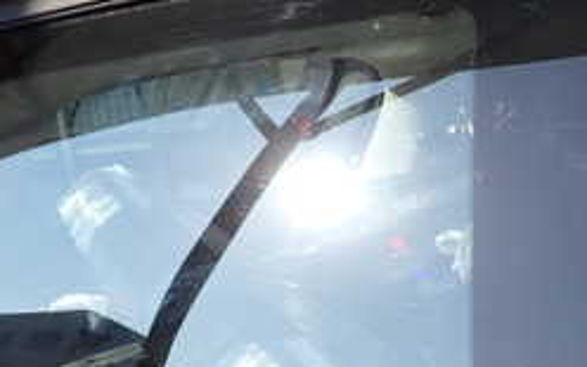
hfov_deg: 31.8
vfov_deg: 20.3
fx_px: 1024
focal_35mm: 64
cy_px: 230
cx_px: 388
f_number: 2.8
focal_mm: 4.5
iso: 100
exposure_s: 1/640
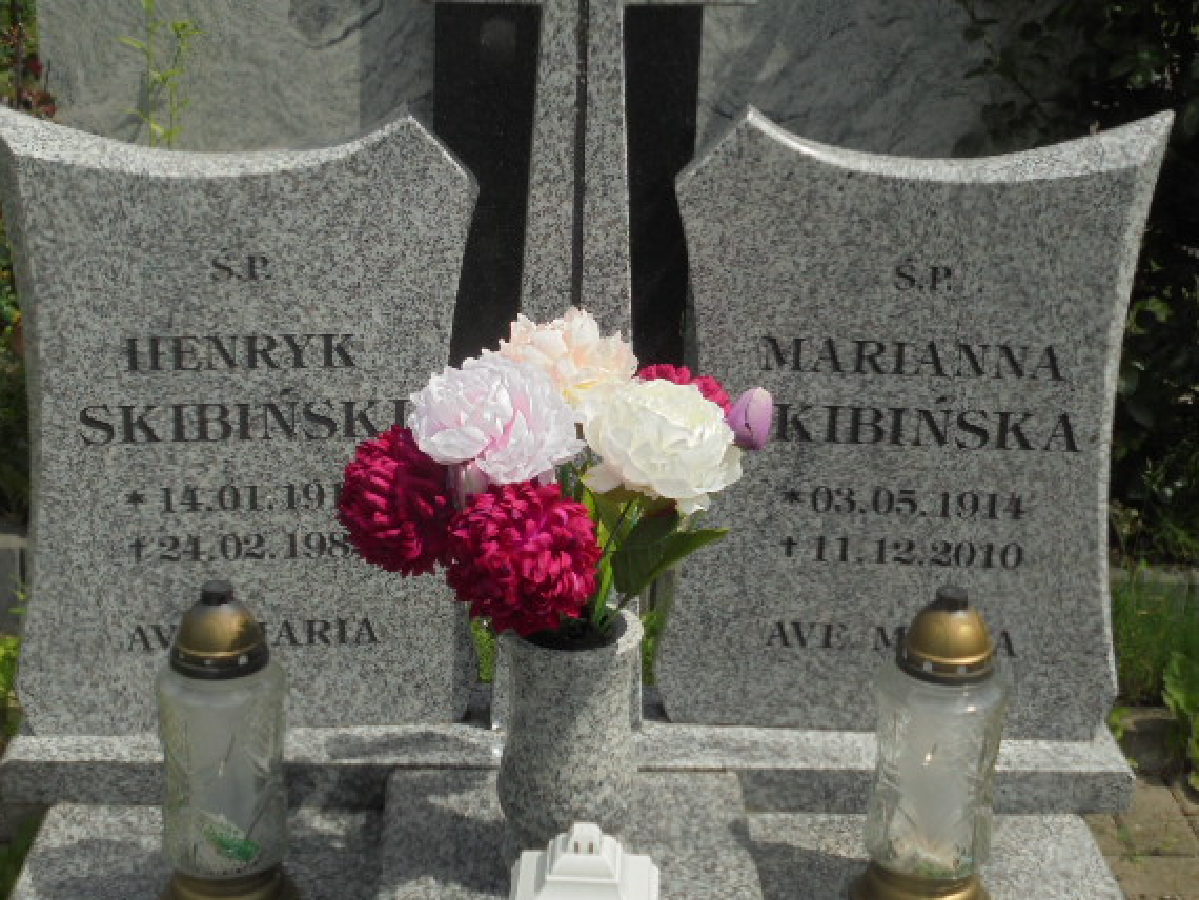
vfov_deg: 26.6
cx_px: 530
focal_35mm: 55
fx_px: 1906
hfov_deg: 34.9
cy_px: 437
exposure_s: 1/800
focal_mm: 8.9
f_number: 4.8
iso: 100
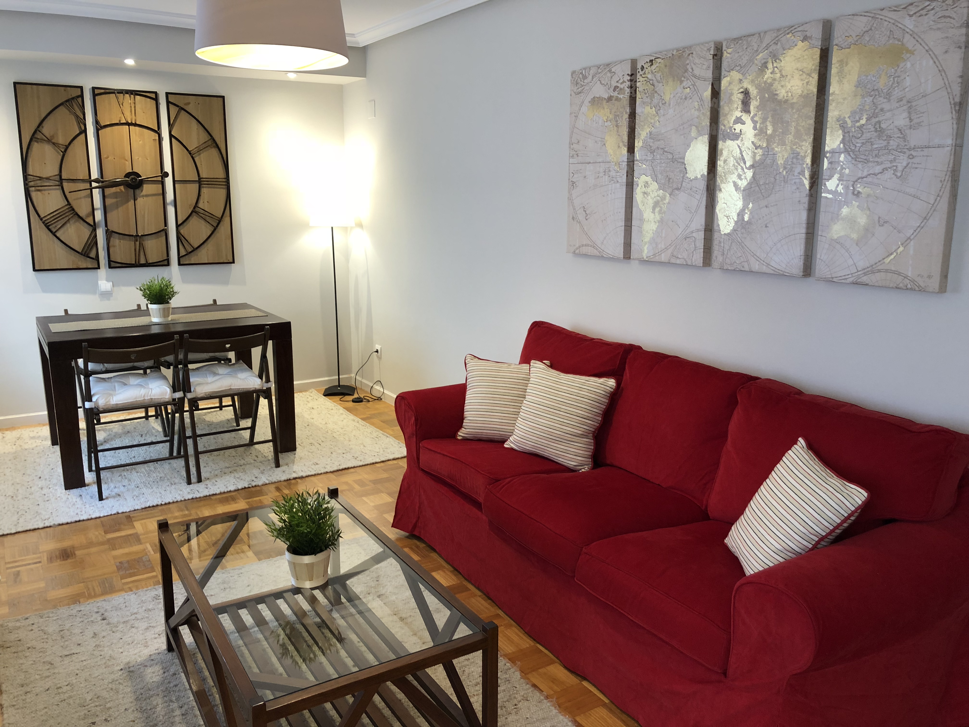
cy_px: 364
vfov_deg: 49.7
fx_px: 784
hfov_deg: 63.4
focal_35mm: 28
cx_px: 484
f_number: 1.8
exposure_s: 1/20
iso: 40
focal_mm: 3.99
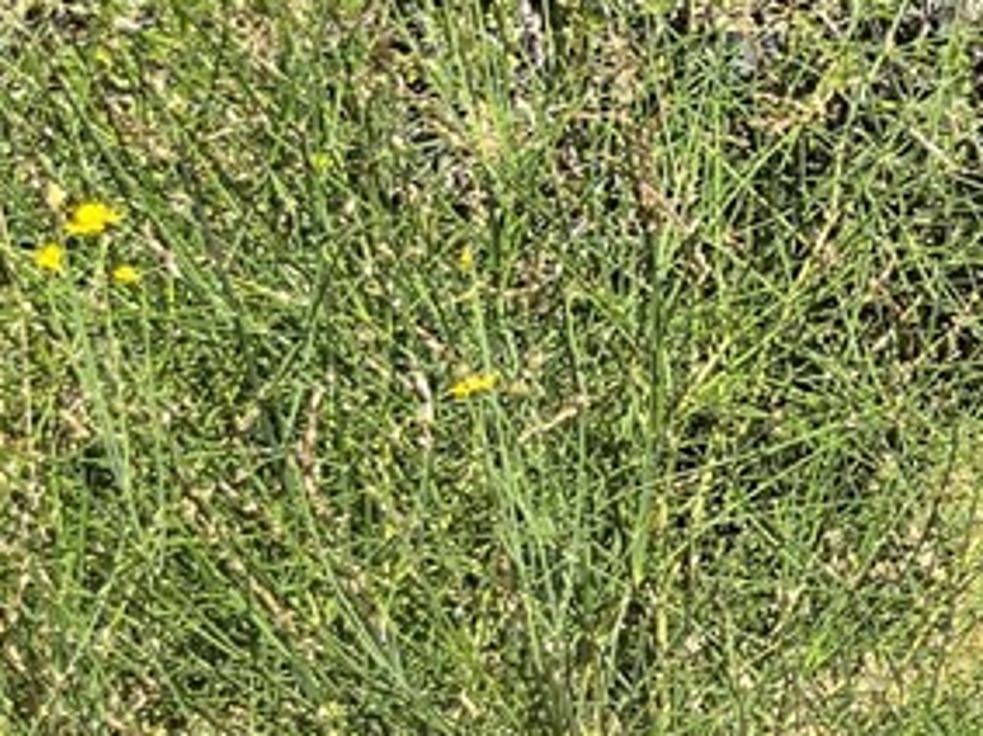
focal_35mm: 94
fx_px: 2668
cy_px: 149
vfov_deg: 15.6
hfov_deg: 17.8
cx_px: 1629
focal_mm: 5.1
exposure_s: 1/1325
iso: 50
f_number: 1.6
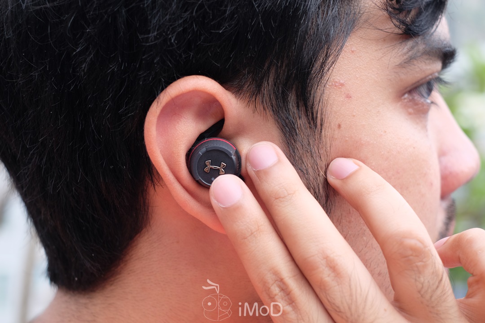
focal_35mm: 53
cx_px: 242
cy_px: 162
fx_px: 714
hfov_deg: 37.5
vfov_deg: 25.5
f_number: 4
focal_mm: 35
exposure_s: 1/58
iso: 400
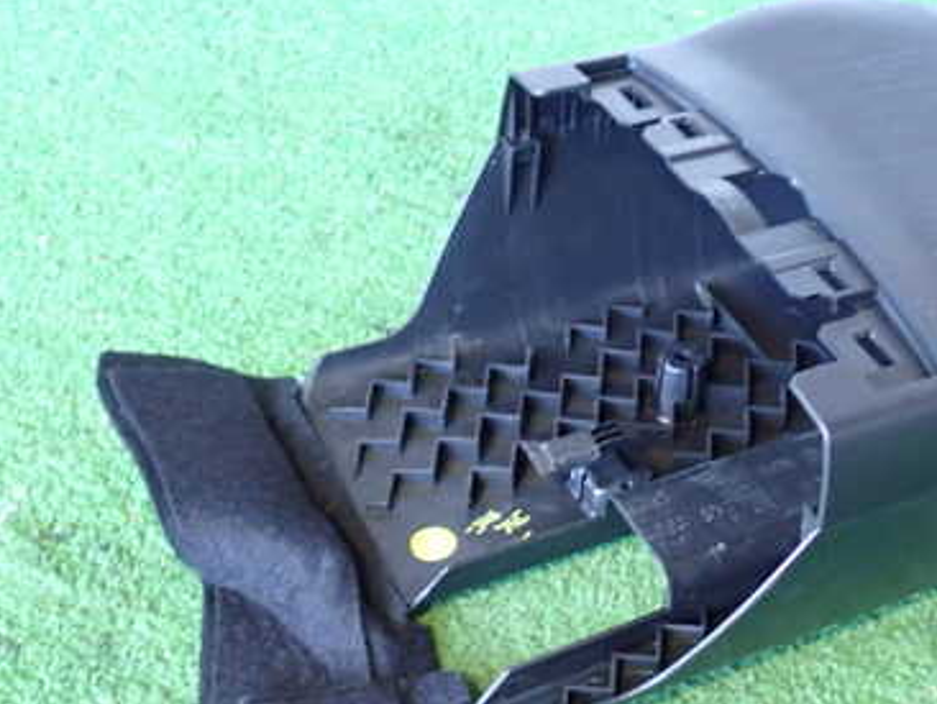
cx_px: 684
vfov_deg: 24.7
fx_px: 1598
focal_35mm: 59
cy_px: 463
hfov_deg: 32.2
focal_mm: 6.37
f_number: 2.5
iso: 640
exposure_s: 1/40
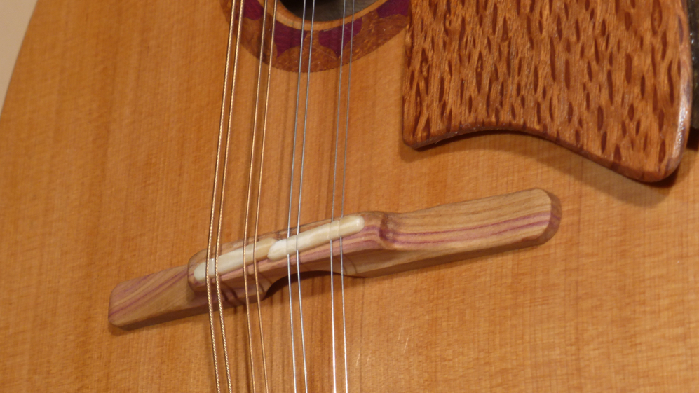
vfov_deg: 10.3
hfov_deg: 18.2
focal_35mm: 118
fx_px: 2187
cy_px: 257
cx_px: 388
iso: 100
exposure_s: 1/60
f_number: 5.2
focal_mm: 16.1
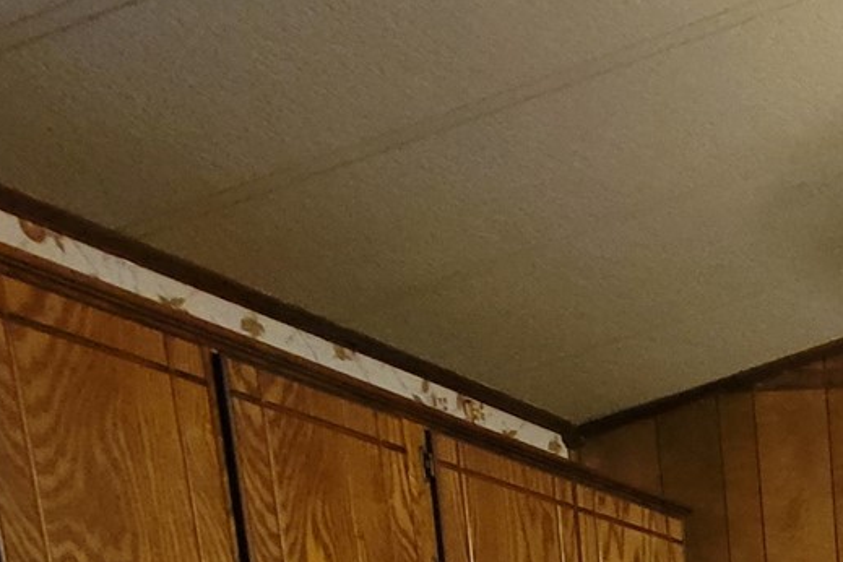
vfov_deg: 18.9
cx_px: 1340
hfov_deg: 25.9
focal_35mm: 50
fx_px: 1171
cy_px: 1075
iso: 800
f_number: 2.2
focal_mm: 2.2
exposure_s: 1/24
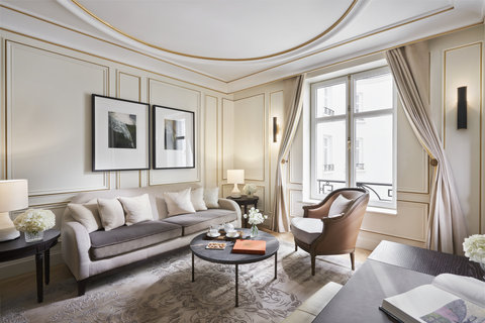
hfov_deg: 96.7
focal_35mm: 16
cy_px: 162
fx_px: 216
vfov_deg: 73.7
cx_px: 242
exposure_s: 4
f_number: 14
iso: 100
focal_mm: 16
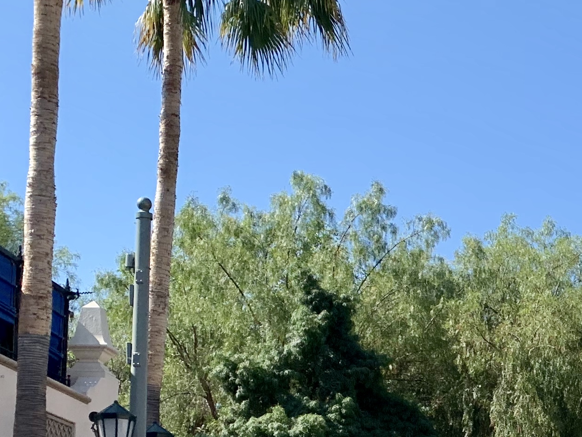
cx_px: 719
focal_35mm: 84
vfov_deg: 16.9
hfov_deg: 21.4
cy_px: 504
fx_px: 1412
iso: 25
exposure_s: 1/1190
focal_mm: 4.25
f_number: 1.8
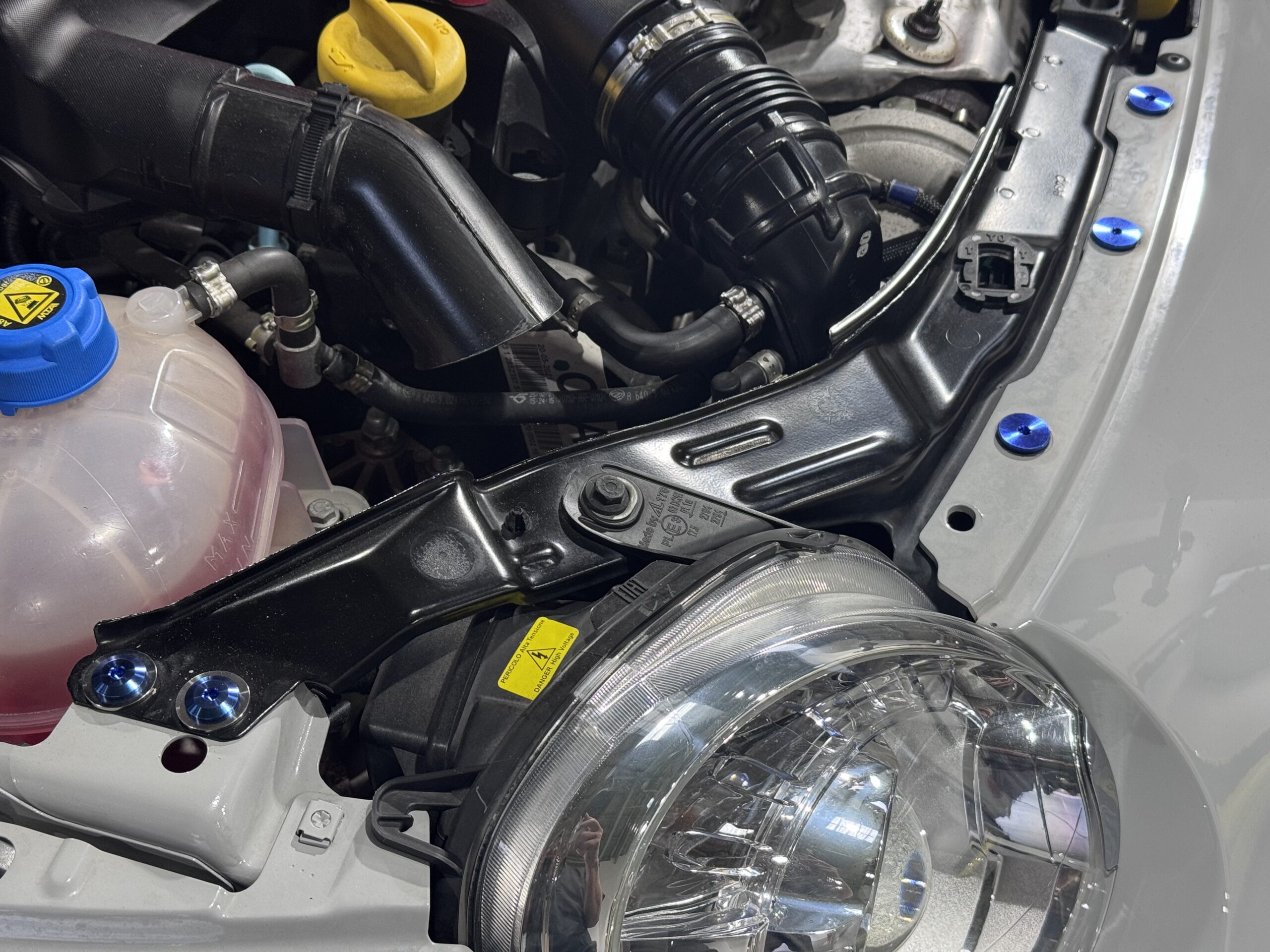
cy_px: 476
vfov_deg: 30.3
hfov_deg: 39.7
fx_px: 1761
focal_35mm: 48
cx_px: 635
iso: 64
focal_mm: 6.76
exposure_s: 1/50
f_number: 1.78
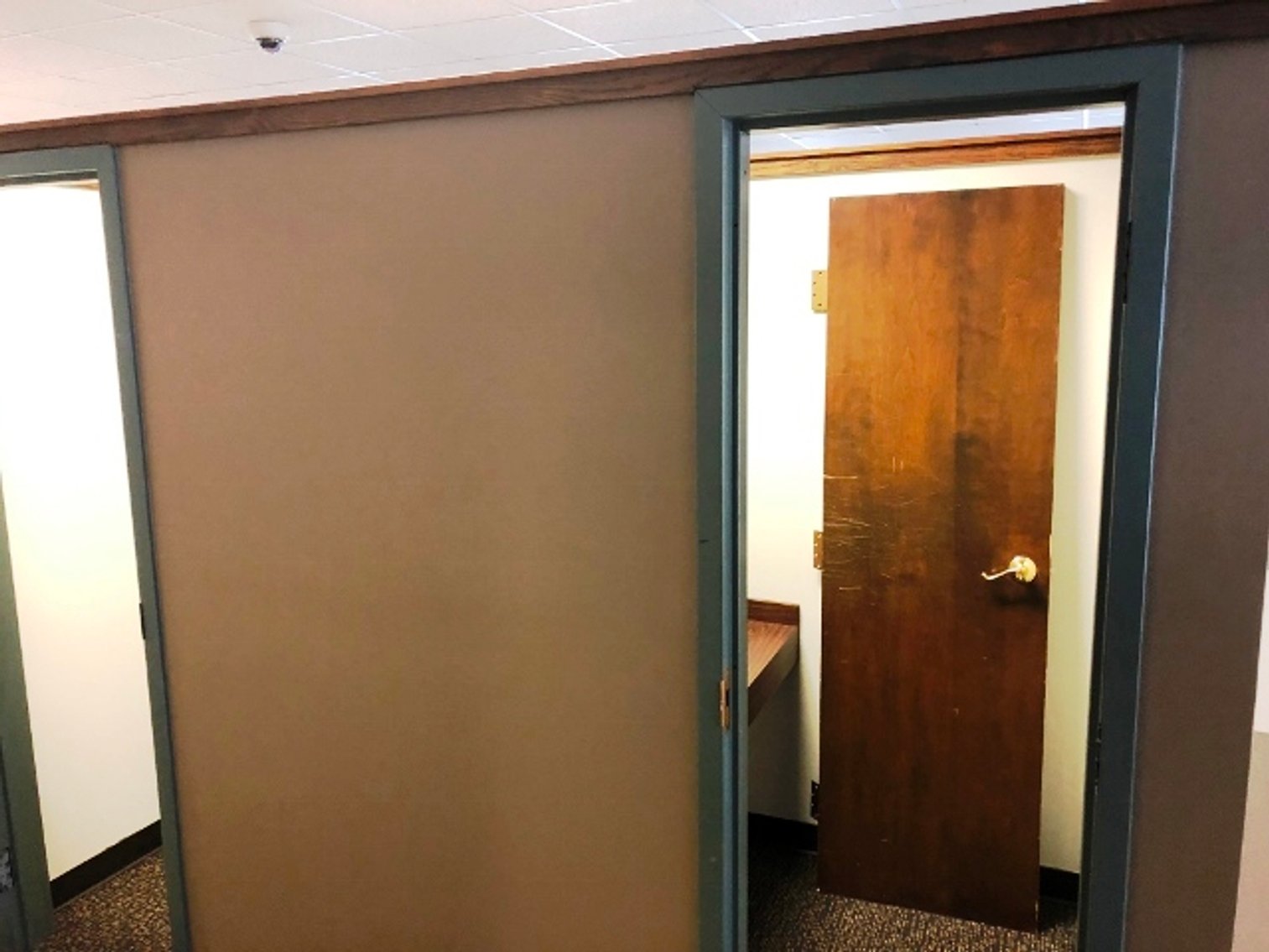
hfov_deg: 63.4
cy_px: 476
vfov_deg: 49.8
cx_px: 634
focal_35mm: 28
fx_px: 1027
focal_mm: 4
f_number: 1.8
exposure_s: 1/9
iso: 100
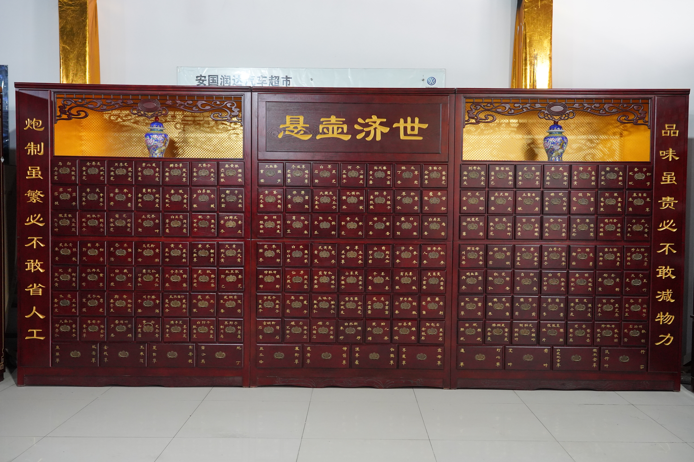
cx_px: 347
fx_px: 636
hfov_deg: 57.2
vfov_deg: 40.0
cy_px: 231
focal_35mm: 33
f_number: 6.3
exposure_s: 1/80
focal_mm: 33
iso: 5000
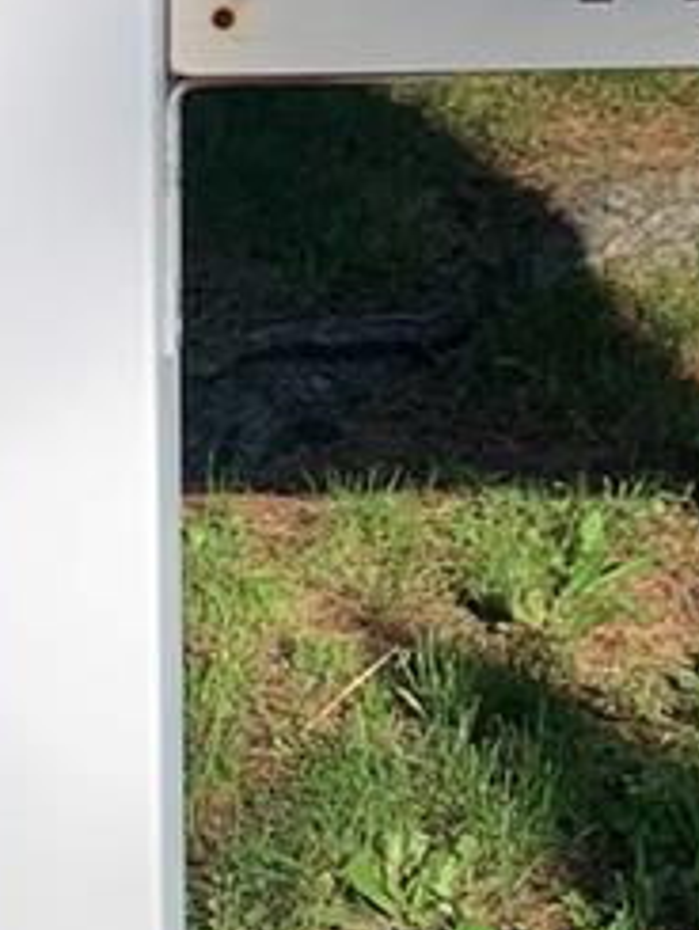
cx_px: 1181
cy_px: -410
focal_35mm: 163
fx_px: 4385
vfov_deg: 11.7
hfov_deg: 8.8
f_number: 1.8
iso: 25
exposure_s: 1/2208
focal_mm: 4.25
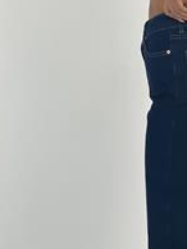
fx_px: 1179
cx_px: 145
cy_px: 252
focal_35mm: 164
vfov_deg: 11.9
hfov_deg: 9.1
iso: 32
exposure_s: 1/100
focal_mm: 9
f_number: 2.8
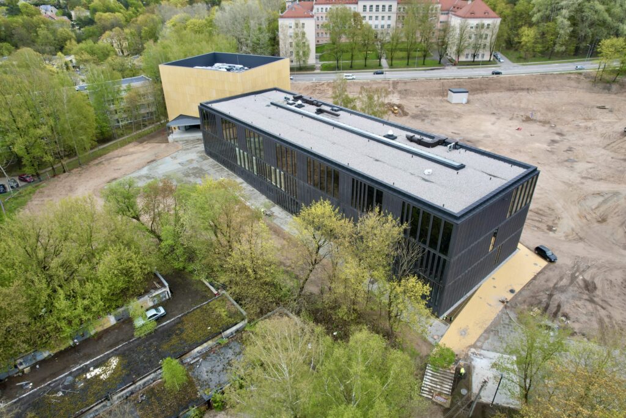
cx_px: 313
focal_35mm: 22
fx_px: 383
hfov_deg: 78.6
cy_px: 209
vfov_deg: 57.2
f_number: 2.8
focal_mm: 8.38
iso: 100
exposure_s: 1/400
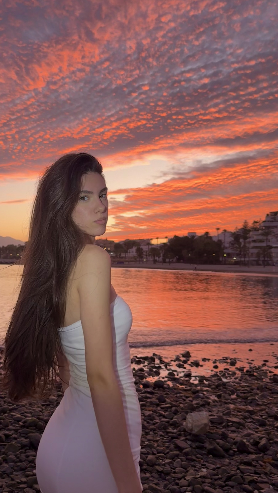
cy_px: 249
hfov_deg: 41.1
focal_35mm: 28
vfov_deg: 67.9
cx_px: 99
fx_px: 367
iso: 80
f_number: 1.78
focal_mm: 6.76
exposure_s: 1/121
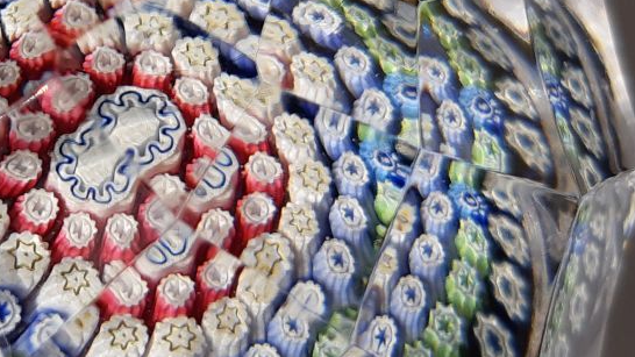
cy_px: 108
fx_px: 1397
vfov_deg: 14.5
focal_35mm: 83
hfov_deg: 24.6
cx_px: 29
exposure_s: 1/3663
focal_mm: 3.93
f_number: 1.7
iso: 40
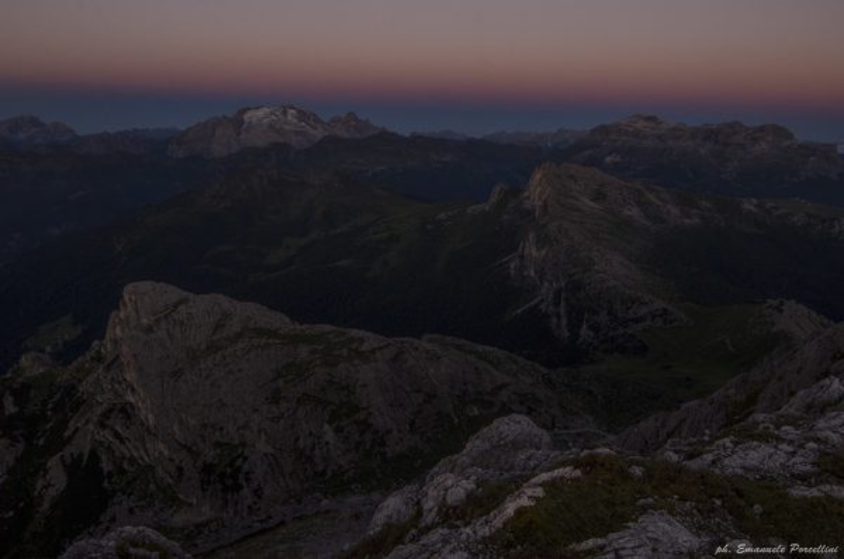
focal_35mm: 24
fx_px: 561
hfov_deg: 73.9
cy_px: 280
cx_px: 422
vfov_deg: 52.9
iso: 200
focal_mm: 16
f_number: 10
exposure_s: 1/60
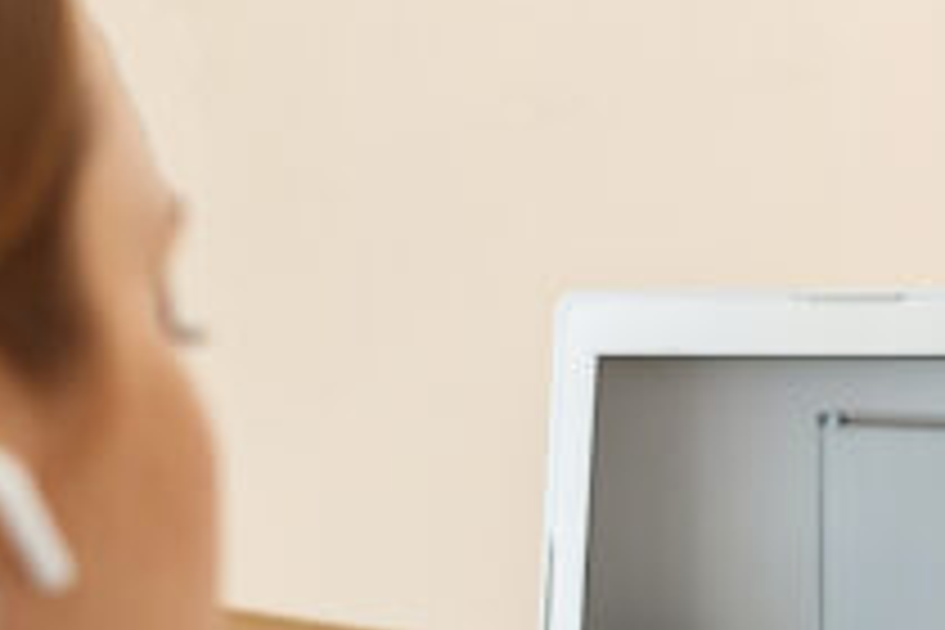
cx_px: 644
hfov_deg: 11.2
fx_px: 4803
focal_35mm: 183
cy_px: 1030
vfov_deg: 7.3
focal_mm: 50
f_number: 4.5
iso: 450
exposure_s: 1/250
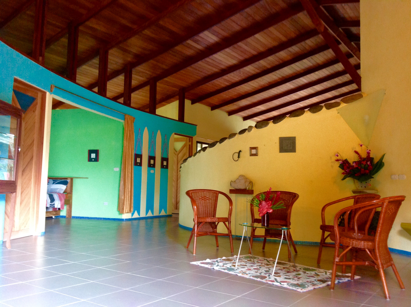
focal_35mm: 35
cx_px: 206
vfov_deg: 40.6
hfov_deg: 52.7
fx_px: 415
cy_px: 154
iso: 160
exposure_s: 1/15
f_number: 2.4
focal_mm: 4.28
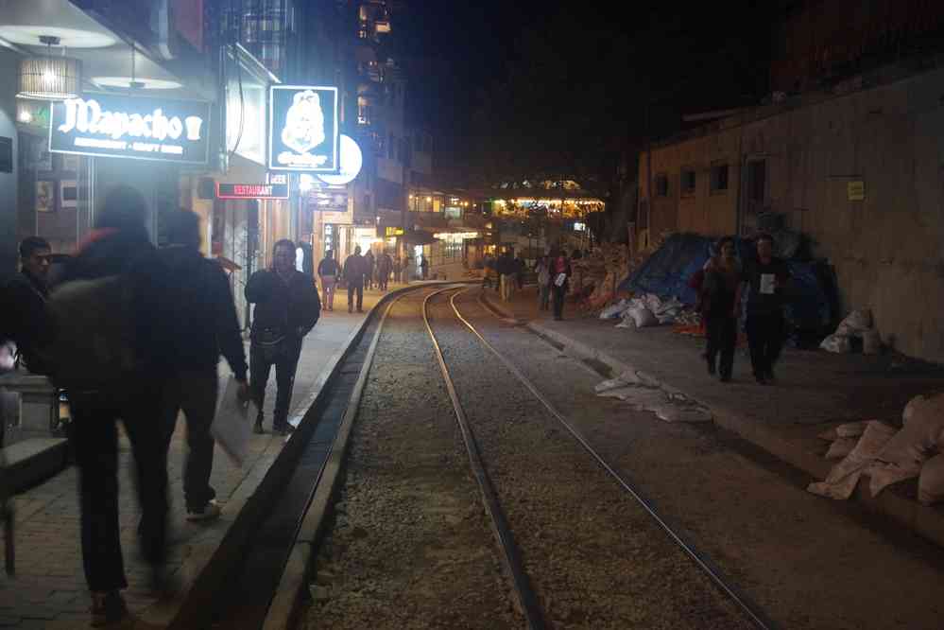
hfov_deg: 42.3
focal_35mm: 46
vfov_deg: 28.9
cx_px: 472
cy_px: 315
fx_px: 1219
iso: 3200
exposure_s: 1/13
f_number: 4
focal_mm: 31
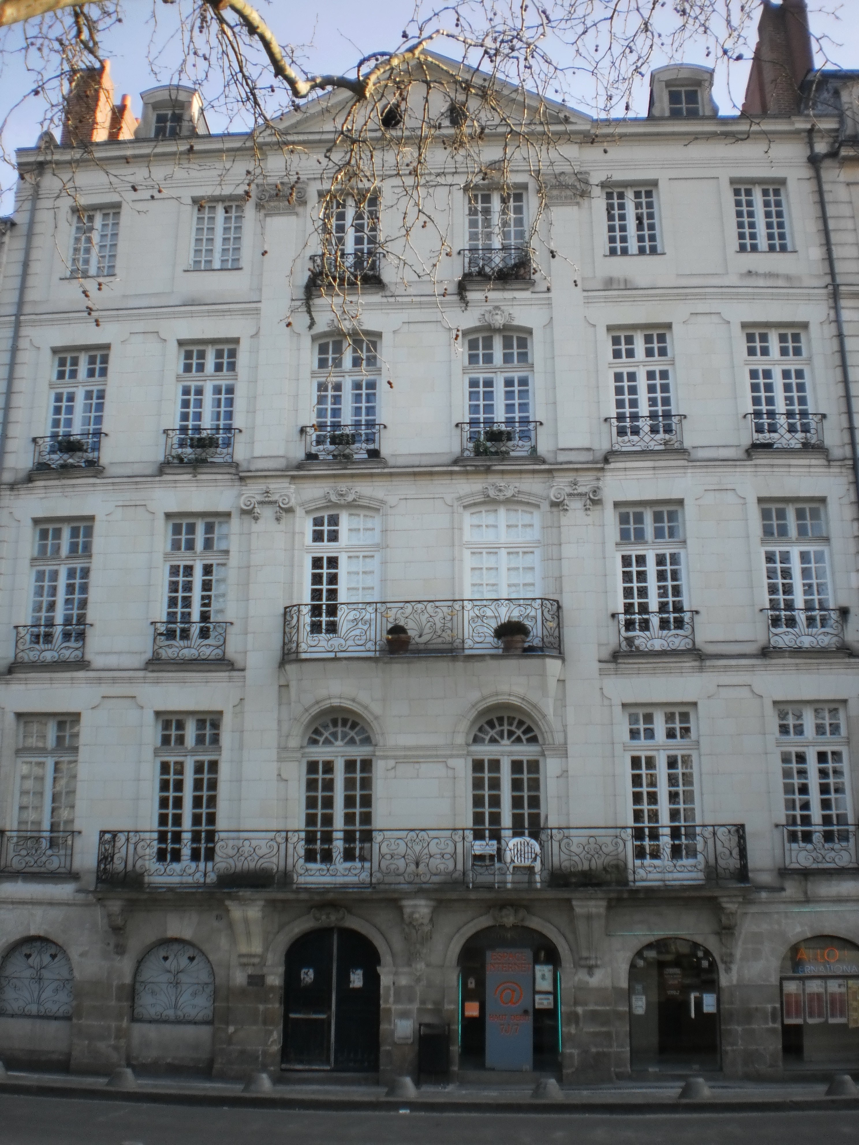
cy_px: 572
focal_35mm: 36
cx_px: 430
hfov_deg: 39.7
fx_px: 1191
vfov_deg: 51.4
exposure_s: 1/400
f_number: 3.1
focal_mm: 6.3
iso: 100
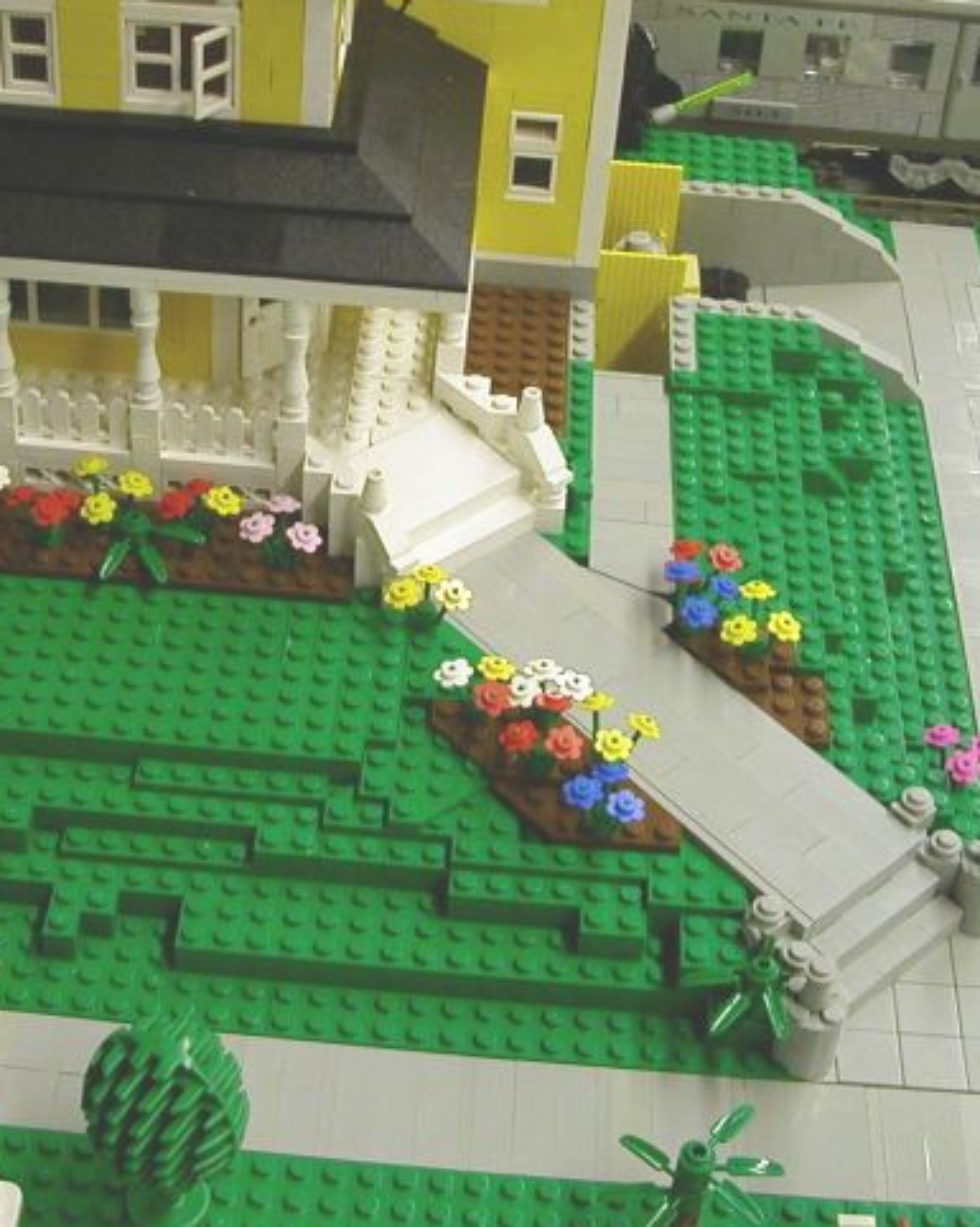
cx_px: 496
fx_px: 2177
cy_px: 512
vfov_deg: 31.4
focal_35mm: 60
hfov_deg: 25.4
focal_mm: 5.6
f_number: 2.7
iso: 100
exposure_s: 1/15.5
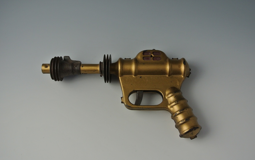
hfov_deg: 46.2
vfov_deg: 29.8
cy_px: 86
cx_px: 128
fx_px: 299
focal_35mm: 43
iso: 320
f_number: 4.2
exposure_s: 1/125
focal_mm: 15.7
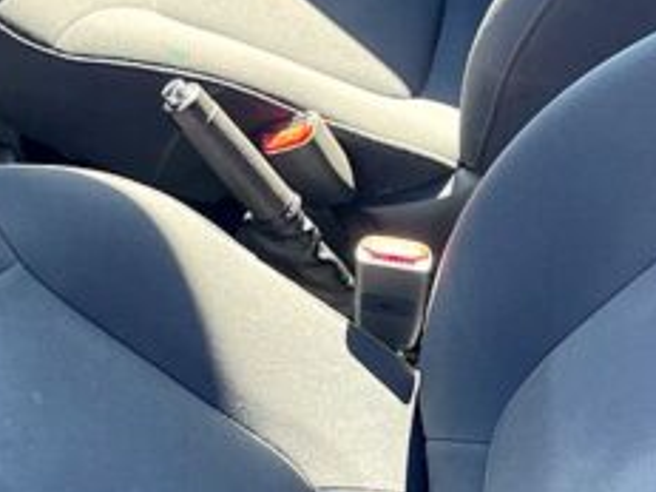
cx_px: 111
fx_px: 1705
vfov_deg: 16.3
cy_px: 97
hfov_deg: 21.5
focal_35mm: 90
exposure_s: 1/142
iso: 64
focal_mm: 5.1
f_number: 1.6
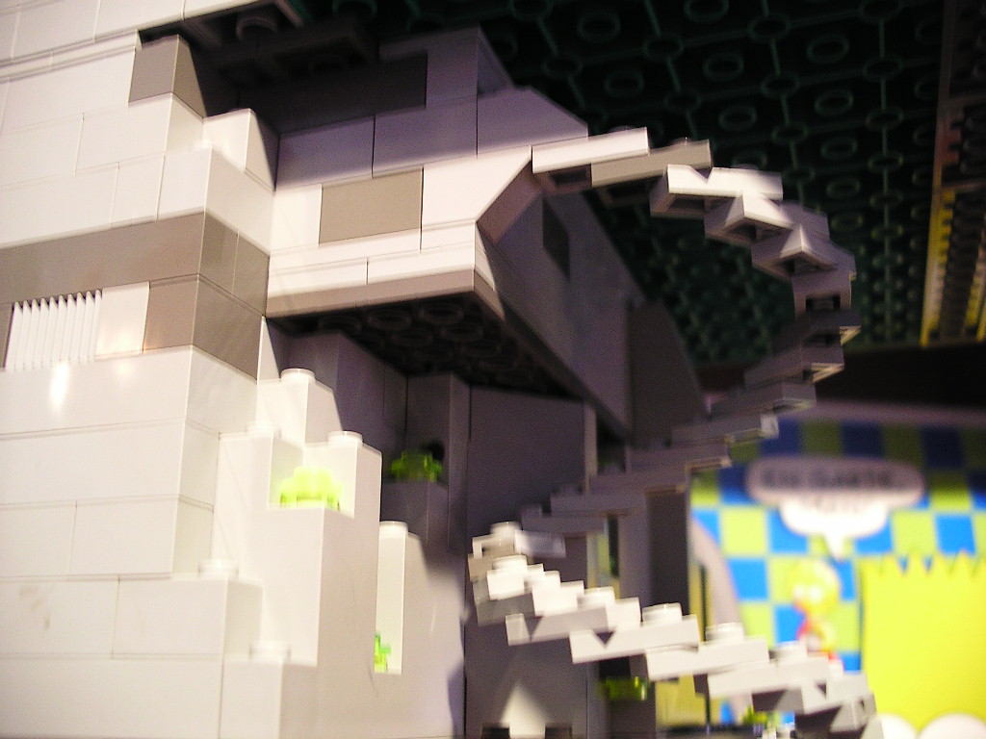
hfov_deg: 50.1
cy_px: 370
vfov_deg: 38.7
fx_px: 1054
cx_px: 493
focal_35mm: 37
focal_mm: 7.8
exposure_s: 1/1.33
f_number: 2.8
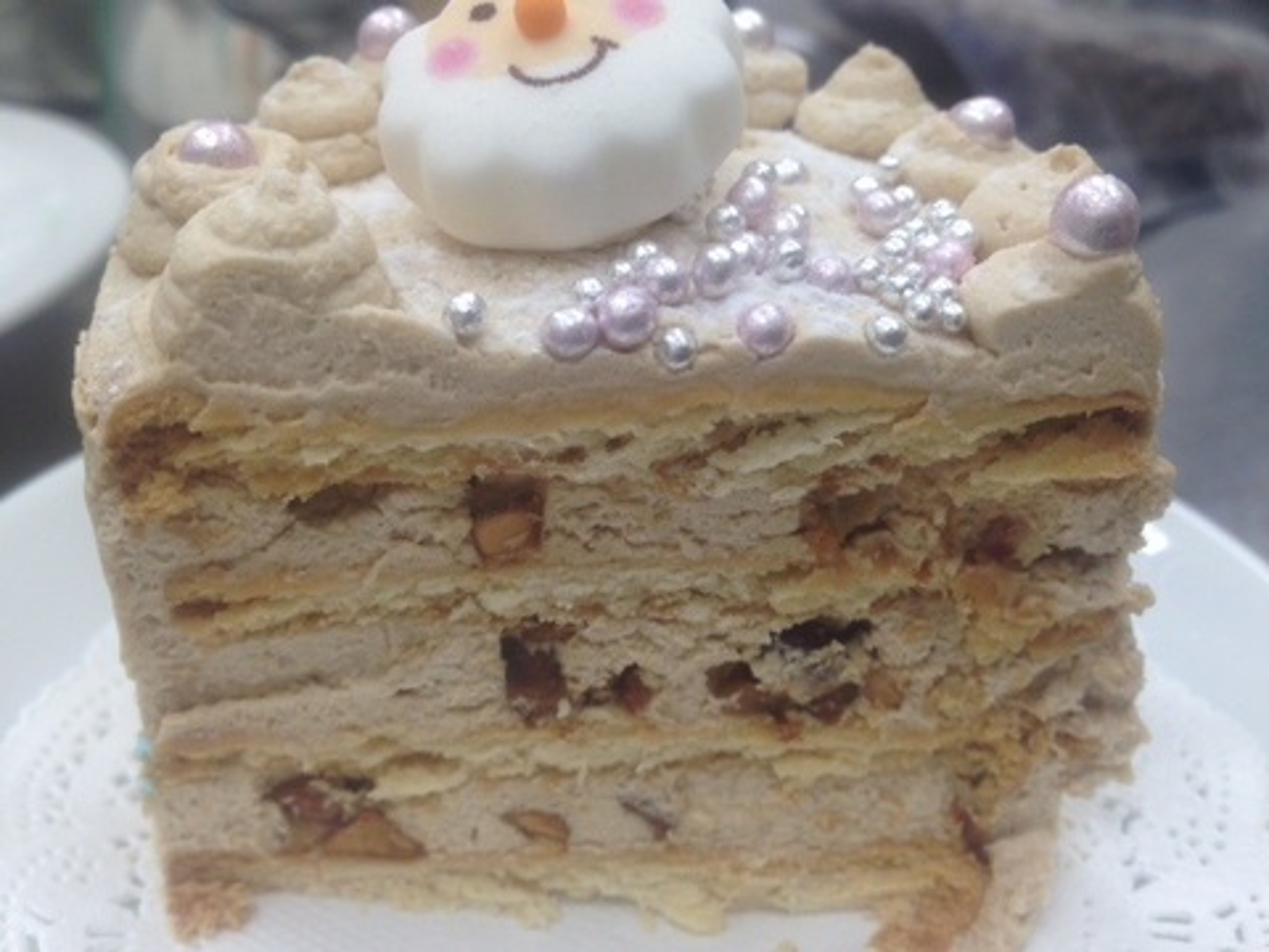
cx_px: 634
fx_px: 1210
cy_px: 476
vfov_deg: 42.9
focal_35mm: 33
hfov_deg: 55.4
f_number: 2.4
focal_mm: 4.12
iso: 50
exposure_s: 1/60
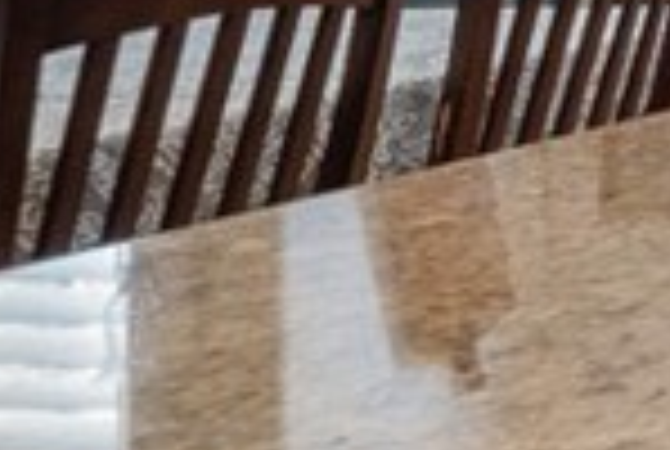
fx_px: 1790
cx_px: 2226
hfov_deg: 10.2
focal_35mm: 96
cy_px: -259
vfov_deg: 13.4
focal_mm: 14
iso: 100
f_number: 9
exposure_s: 1.6
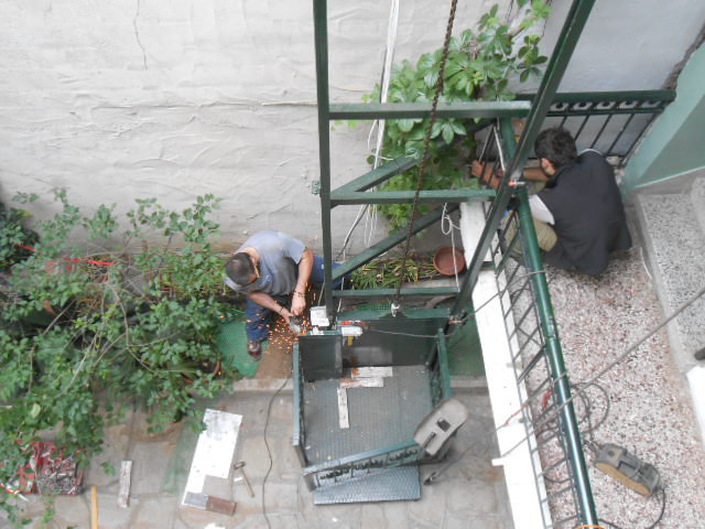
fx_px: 774
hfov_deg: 49.0
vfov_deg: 37.7
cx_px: 352
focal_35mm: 38
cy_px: 264
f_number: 4.2
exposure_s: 1/100
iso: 400
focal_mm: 6.8
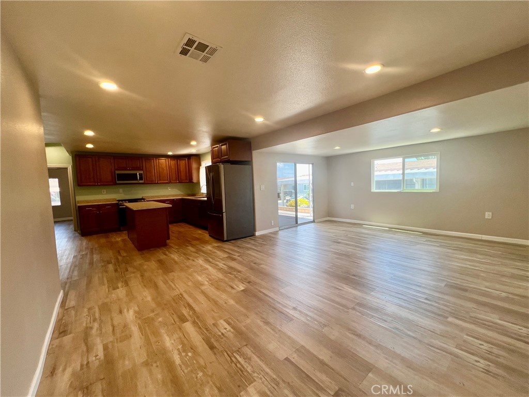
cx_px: 264
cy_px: 198
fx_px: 199
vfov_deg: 89.9
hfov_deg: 106.2
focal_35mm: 13
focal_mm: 1.57
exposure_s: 1/120
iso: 50
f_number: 1.8
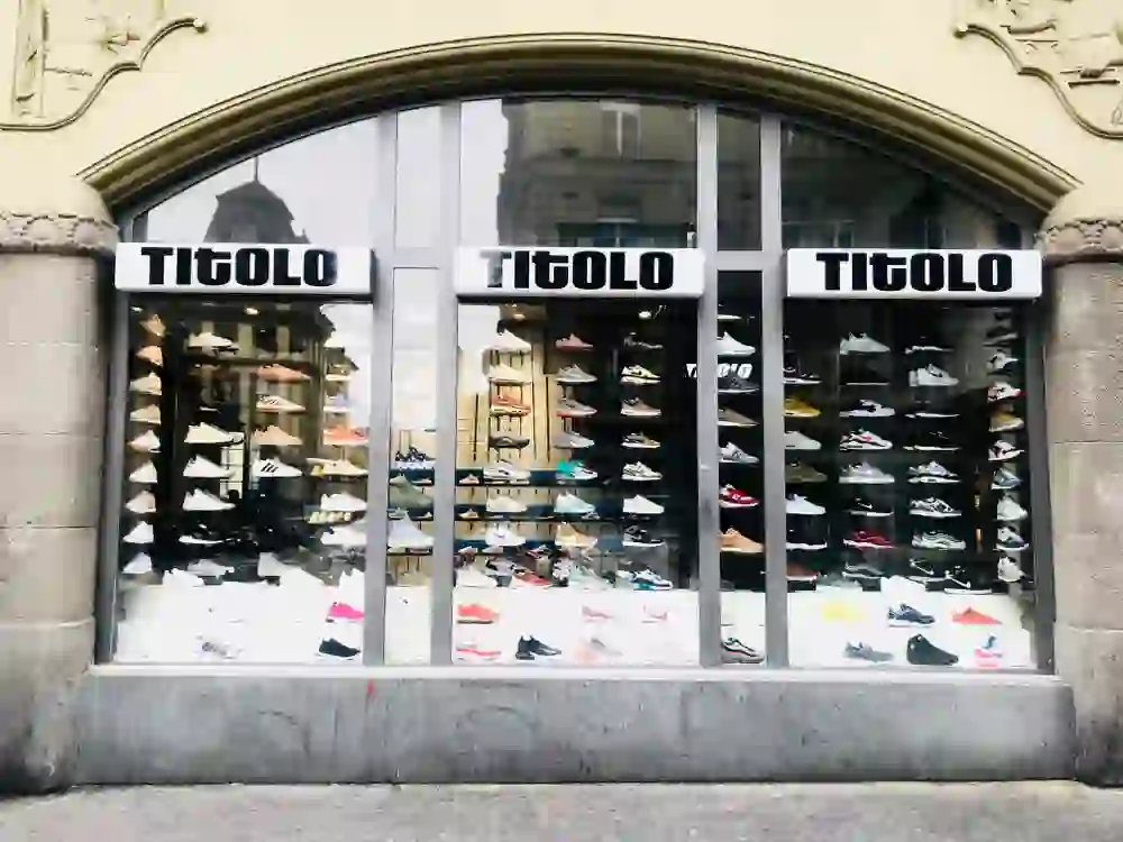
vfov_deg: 49.7
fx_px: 908
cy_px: 421
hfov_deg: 63.4
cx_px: 562
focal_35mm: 28
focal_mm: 3.99
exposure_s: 1/100
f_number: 1.8
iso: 25
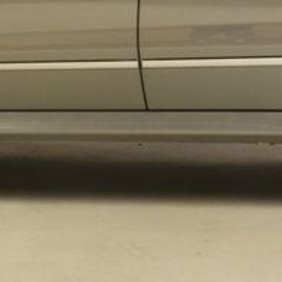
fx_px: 1475
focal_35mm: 160
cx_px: 115
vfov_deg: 10.8
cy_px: 10
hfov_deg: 10.9
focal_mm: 24
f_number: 11
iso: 100
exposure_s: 1/160
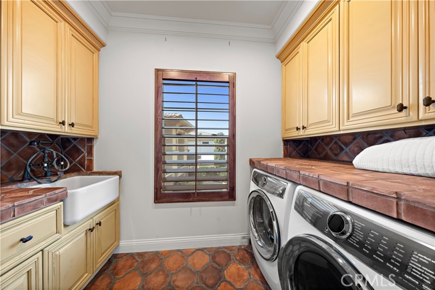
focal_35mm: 12
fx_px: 145
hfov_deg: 112.6
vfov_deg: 89.9
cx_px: 218
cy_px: 145
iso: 320
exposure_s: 1/5
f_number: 8
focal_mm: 12
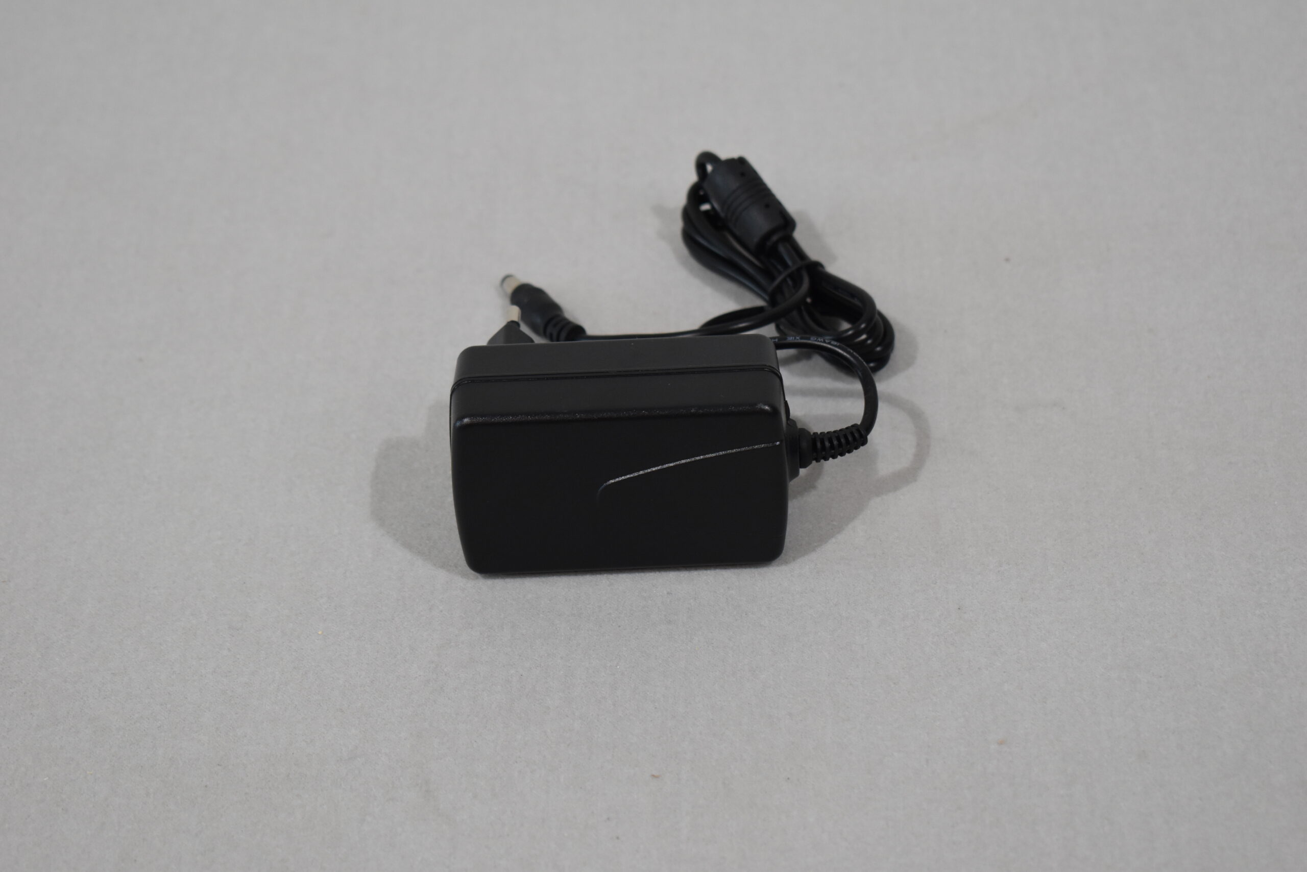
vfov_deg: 16.6
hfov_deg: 24.6
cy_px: 436
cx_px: 654
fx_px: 2995
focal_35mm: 82
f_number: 5.6
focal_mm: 55
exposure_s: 1/200
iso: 800
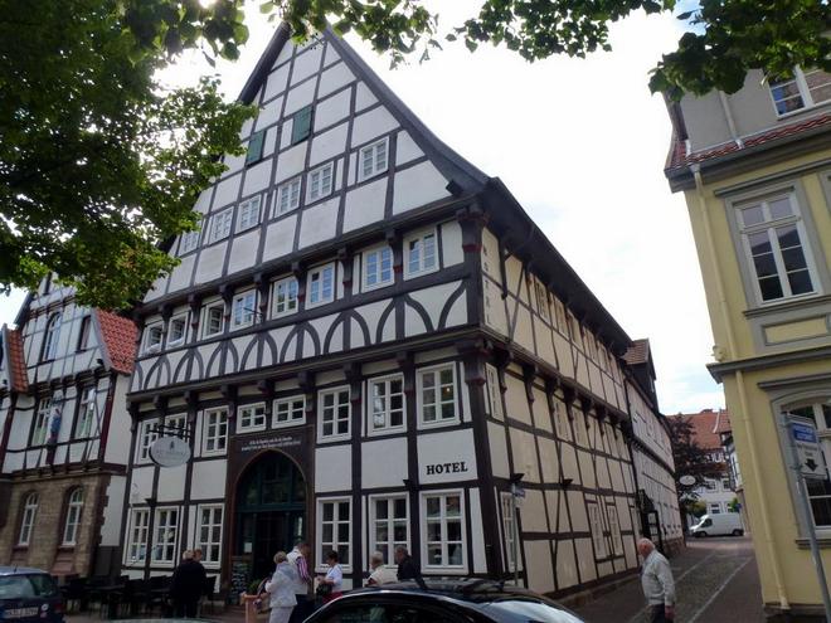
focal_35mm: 24
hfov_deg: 71.6
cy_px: 312
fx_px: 576
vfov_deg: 56.8
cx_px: 416
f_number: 4
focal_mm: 4.3
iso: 160
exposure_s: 1/500
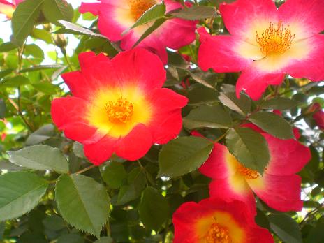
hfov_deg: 49.0
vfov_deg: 37.7
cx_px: 162
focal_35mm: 38
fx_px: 356
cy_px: 122
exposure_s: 1/125
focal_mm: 6.3
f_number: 3.1
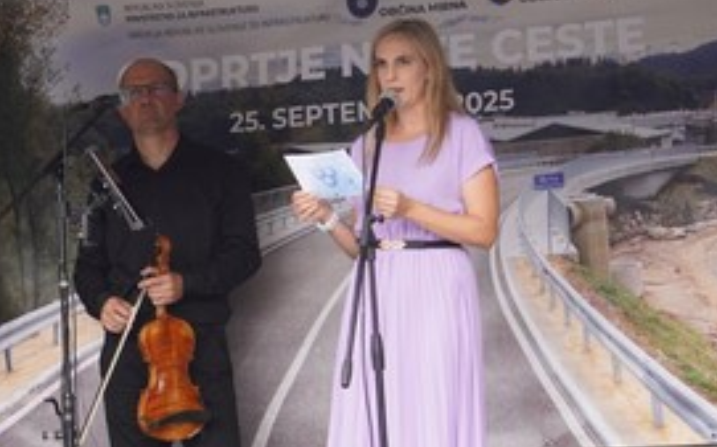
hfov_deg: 11.1
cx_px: 143
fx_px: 3671
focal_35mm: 188
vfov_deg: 7.0
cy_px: 336
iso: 160
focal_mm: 74
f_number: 4.5
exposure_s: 1/200
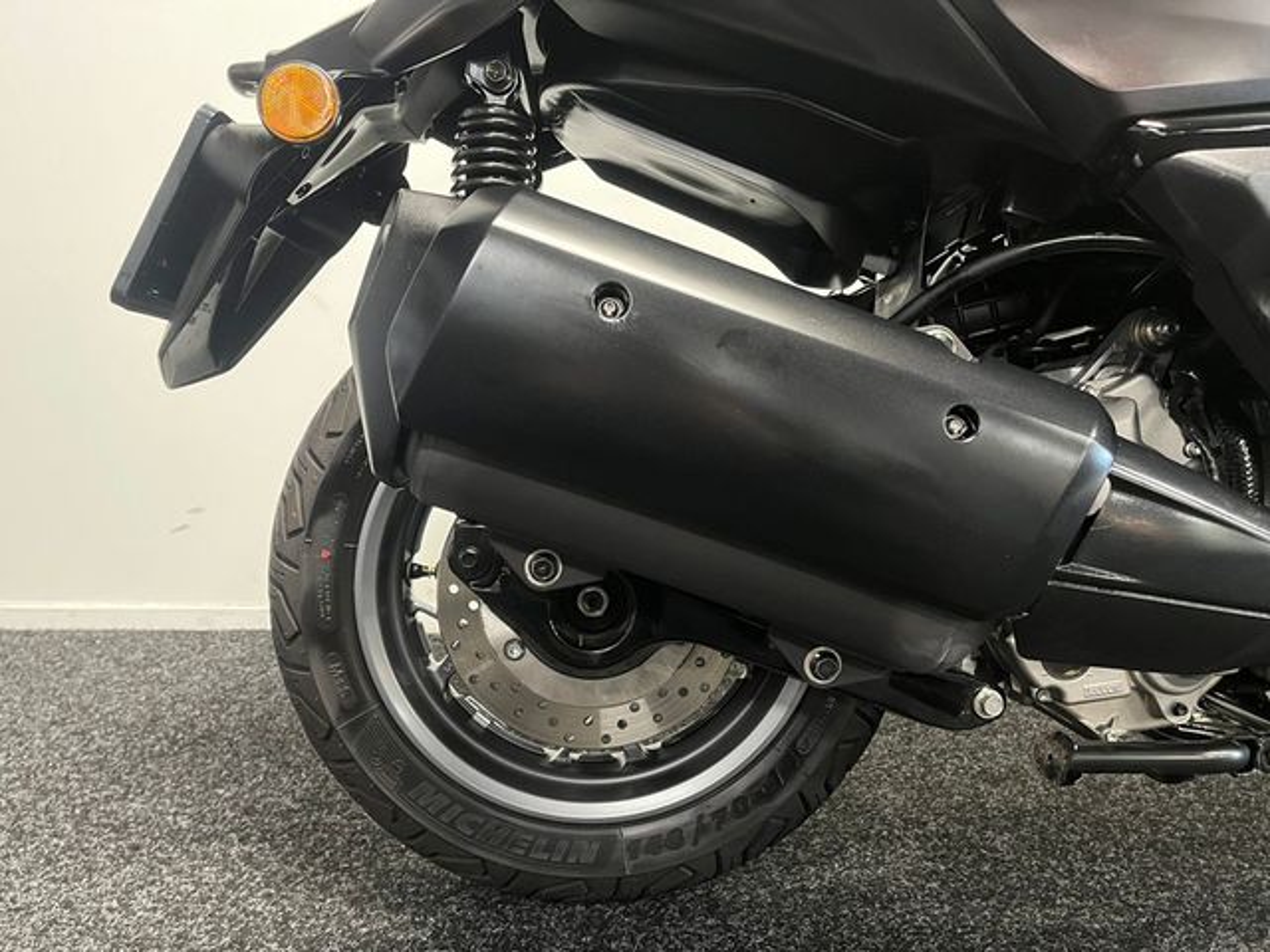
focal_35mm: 26
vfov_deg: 53.1
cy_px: 476
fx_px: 954
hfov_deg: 67.3
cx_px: 635
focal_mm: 5.1
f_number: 1.6
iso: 640
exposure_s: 1/33
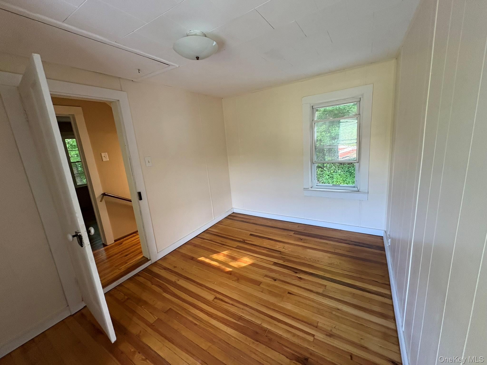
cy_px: 182
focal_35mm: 14
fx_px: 197
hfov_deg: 102.1
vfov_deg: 85.7
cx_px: 244
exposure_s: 1/60
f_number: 2.2
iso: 200
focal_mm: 2.22
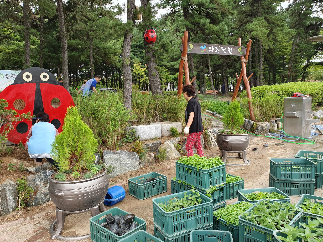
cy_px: 121
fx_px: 243
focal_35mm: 26
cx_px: 162
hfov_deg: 67.3
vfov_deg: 53.1
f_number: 2.4
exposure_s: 1/228
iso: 50
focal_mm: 4.32
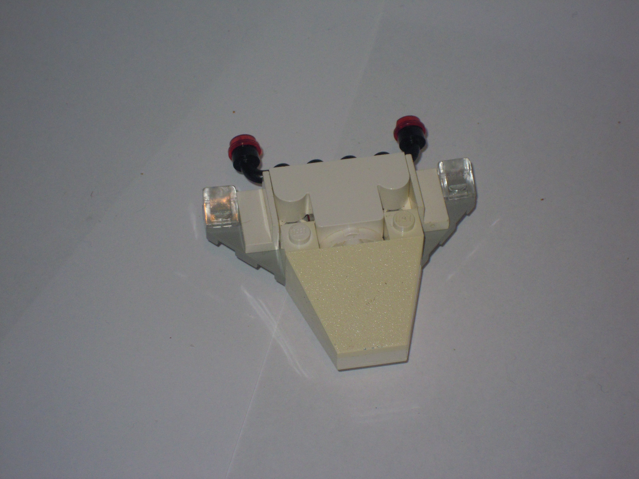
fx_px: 2584
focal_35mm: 140
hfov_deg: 14.1
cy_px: 240
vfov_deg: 10.6
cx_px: 320
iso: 280
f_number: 6.6
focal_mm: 25
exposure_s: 1/60
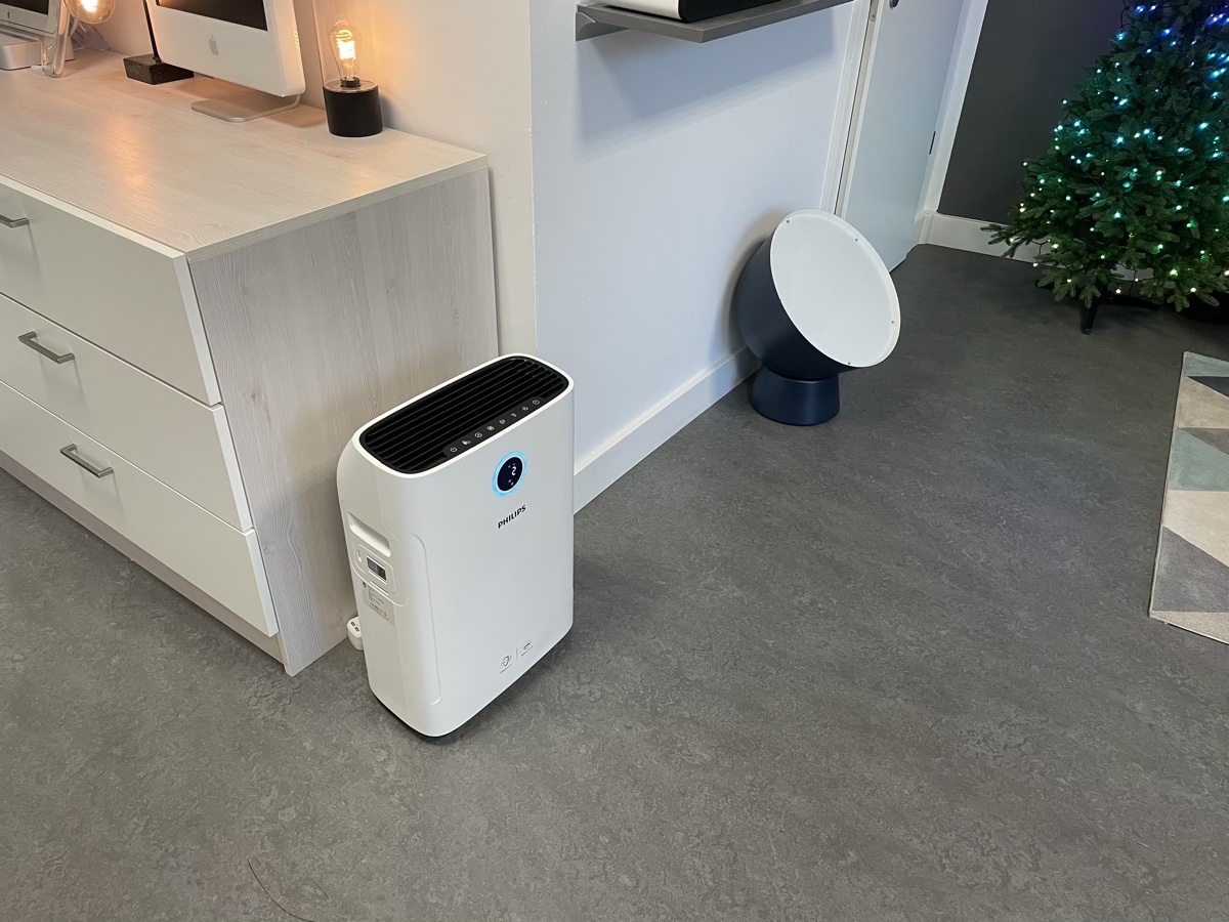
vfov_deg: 53.1
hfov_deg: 67.3
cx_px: 614
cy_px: 461
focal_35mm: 26
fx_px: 923
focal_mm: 4.2
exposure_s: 1/89
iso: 125
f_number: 1.6
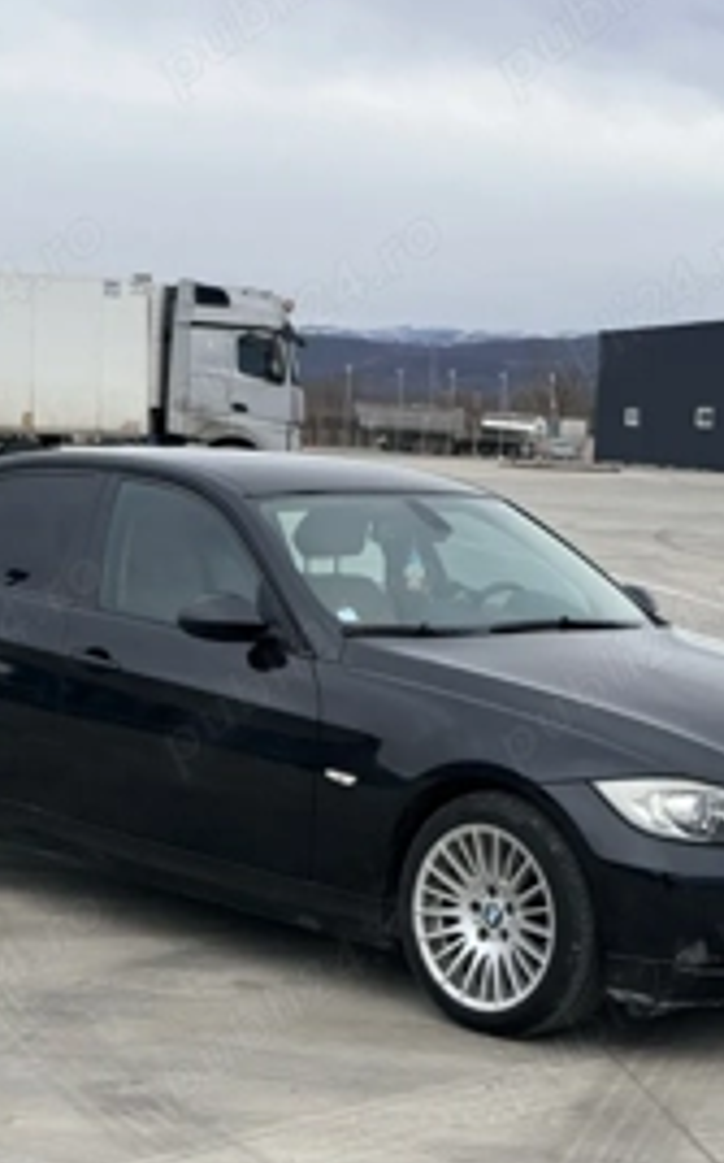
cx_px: 386
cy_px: 712
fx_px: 2404
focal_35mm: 76
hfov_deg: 17.1
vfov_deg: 27.1
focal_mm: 6.76
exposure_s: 1/962
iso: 64
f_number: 1.78
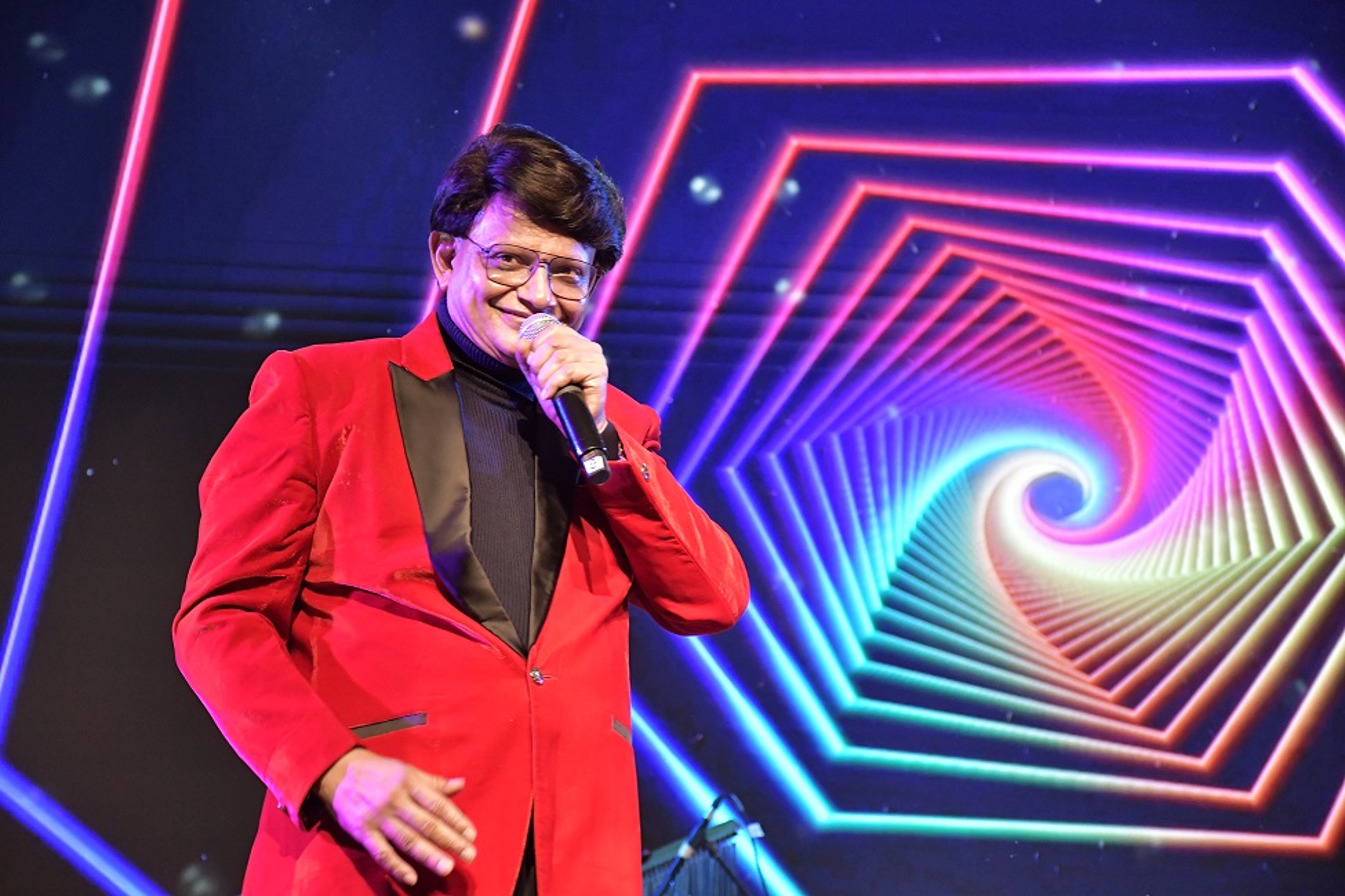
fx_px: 4483
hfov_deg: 17.1
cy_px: 448
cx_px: 672
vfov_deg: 11.4
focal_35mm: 120
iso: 4000
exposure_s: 1/80
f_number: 5.3
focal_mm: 80
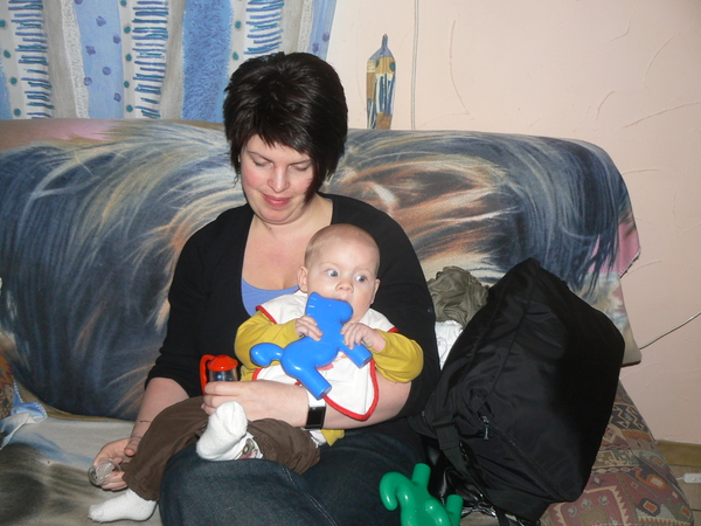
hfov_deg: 51.4
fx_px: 729
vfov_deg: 39.7
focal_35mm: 36
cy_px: 263
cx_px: 350
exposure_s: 1/30
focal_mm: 6
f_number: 2.8
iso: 100
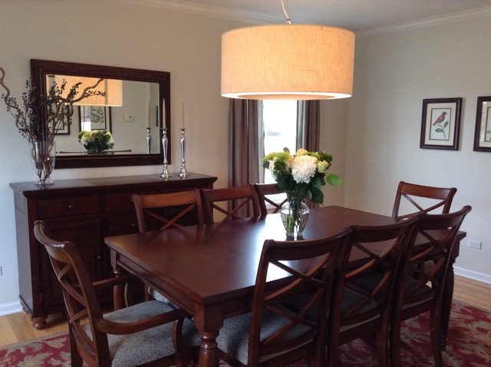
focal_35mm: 33
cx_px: 246
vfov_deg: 42.8
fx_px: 467
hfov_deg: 55.4
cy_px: 184
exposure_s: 1/24
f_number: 2.4
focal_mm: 3.3
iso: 160
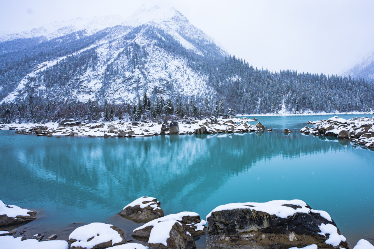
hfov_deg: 83.0
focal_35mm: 20
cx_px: 223
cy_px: 107
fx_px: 208
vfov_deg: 61.7
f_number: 6.3
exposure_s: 1/250
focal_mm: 16
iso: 100
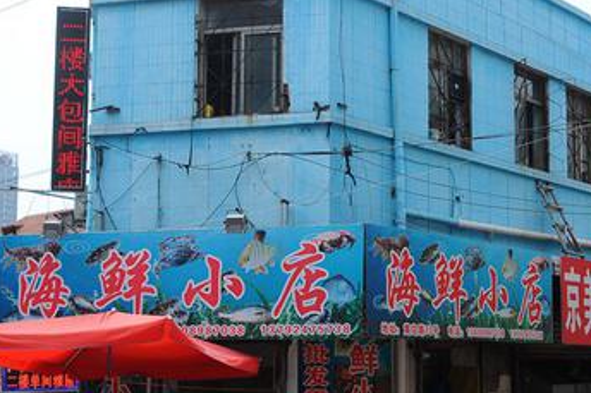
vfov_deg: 20.3
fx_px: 1099
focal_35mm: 67
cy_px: 242
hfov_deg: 29.9
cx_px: 395
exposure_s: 1/640
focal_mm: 36
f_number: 5.6
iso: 200
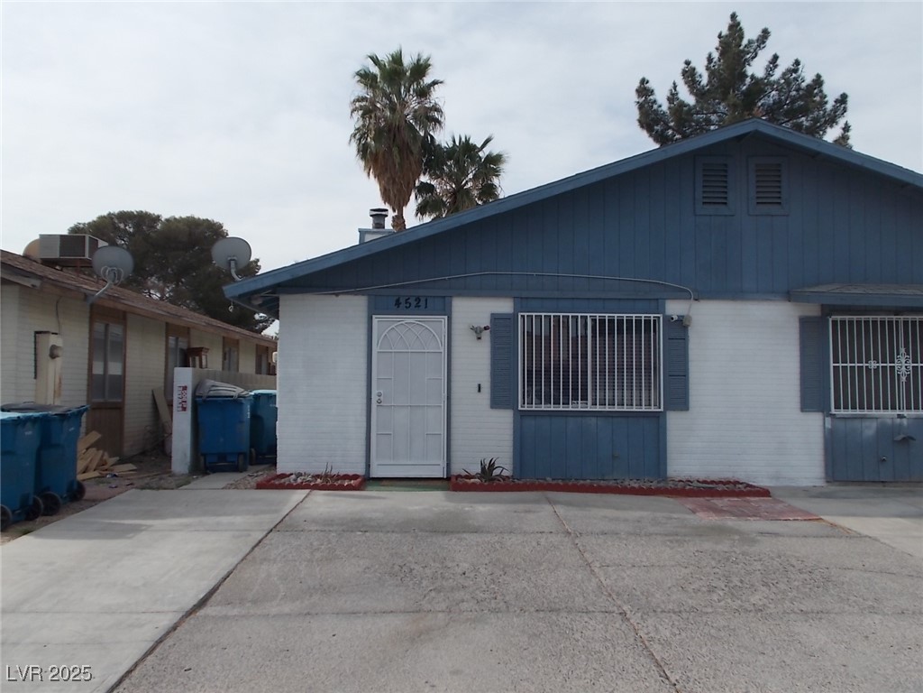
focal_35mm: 34
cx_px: 462
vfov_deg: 41.8
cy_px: 346
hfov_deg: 54.0
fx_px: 907
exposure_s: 1/160
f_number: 9.2
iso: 80
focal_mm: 6
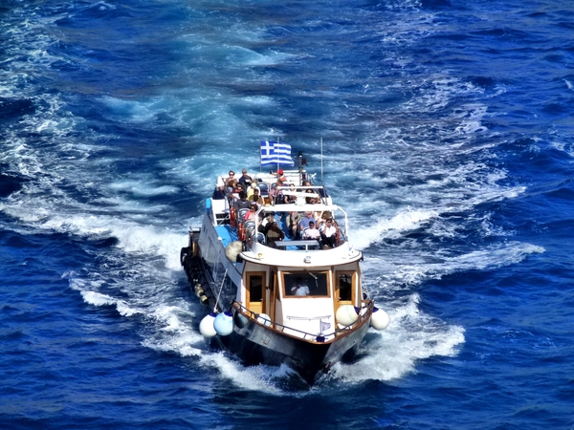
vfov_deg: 3.9
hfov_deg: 5.2
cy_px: 215
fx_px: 6367
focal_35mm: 384
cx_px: 287
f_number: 5.9
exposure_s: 1/800
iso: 250
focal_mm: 68.8
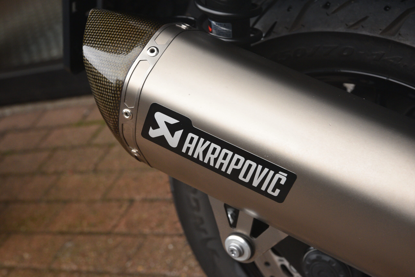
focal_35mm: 70
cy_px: 138
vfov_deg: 19.5
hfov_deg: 28.8
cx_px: 208
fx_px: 807
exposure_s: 1/320
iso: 2000
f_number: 9
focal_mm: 70
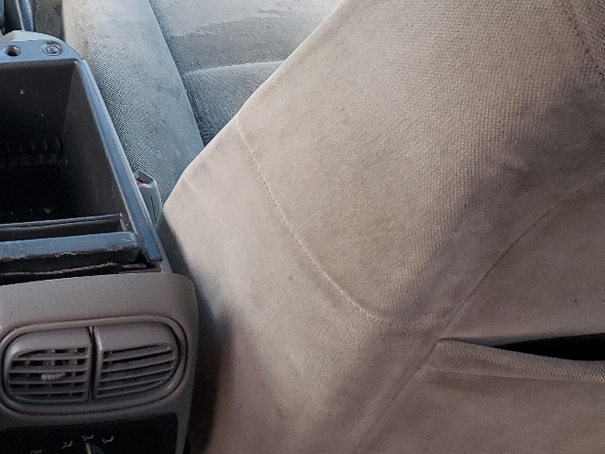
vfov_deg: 22.0
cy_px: -47
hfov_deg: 27.8
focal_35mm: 63
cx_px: -78
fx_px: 1101
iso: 51
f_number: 1.5
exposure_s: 1/120
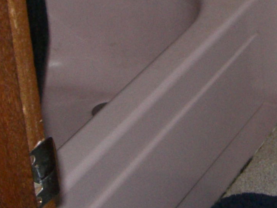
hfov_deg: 13.8
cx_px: 408
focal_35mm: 135
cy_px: -148
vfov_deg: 10.4
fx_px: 1080
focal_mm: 7.9
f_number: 4
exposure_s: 1/60
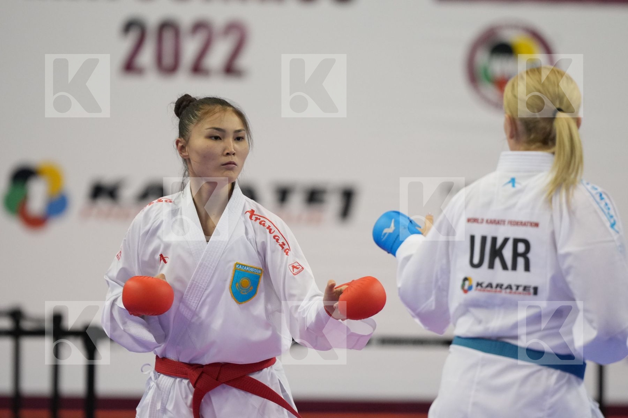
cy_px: 209
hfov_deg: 6.9
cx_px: 314
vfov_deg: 4.6
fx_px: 5233
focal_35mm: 300
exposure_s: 1/1000
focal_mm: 200
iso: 2500
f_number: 2.8
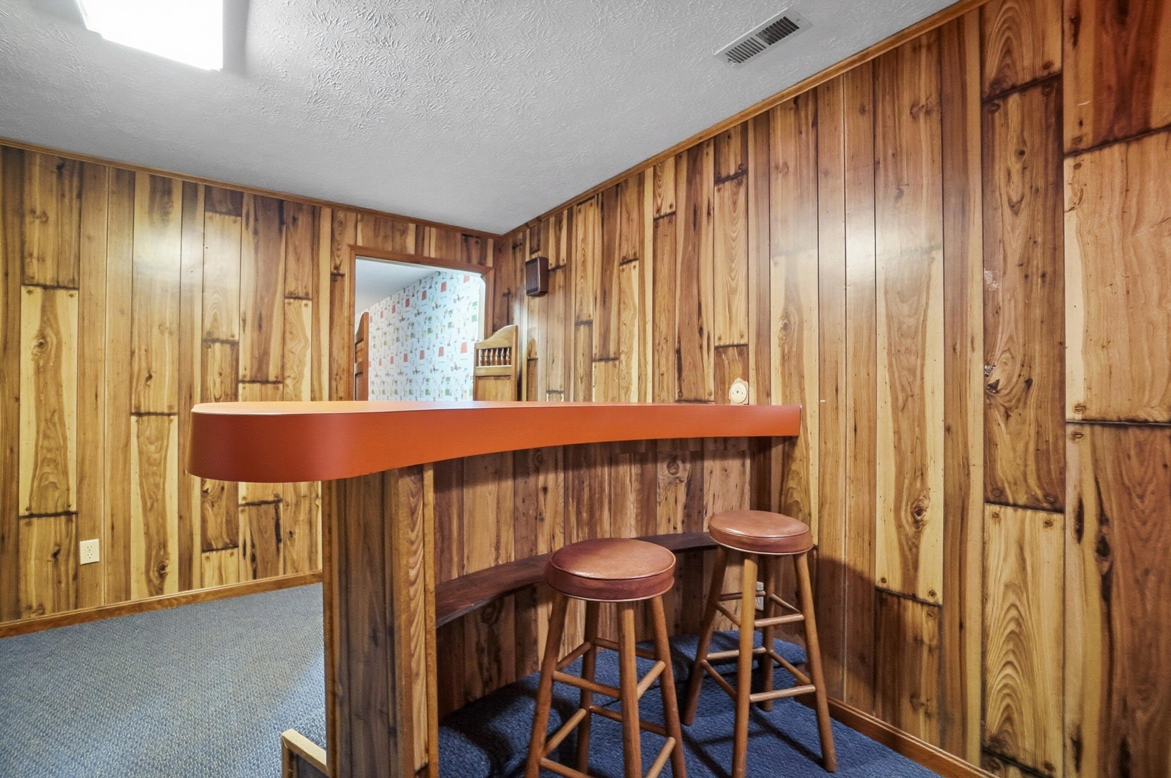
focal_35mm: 15
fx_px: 487
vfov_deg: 77.2
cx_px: 586
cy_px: 389
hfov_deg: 100.4
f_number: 4
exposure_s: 1/30
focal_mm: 10
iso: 320
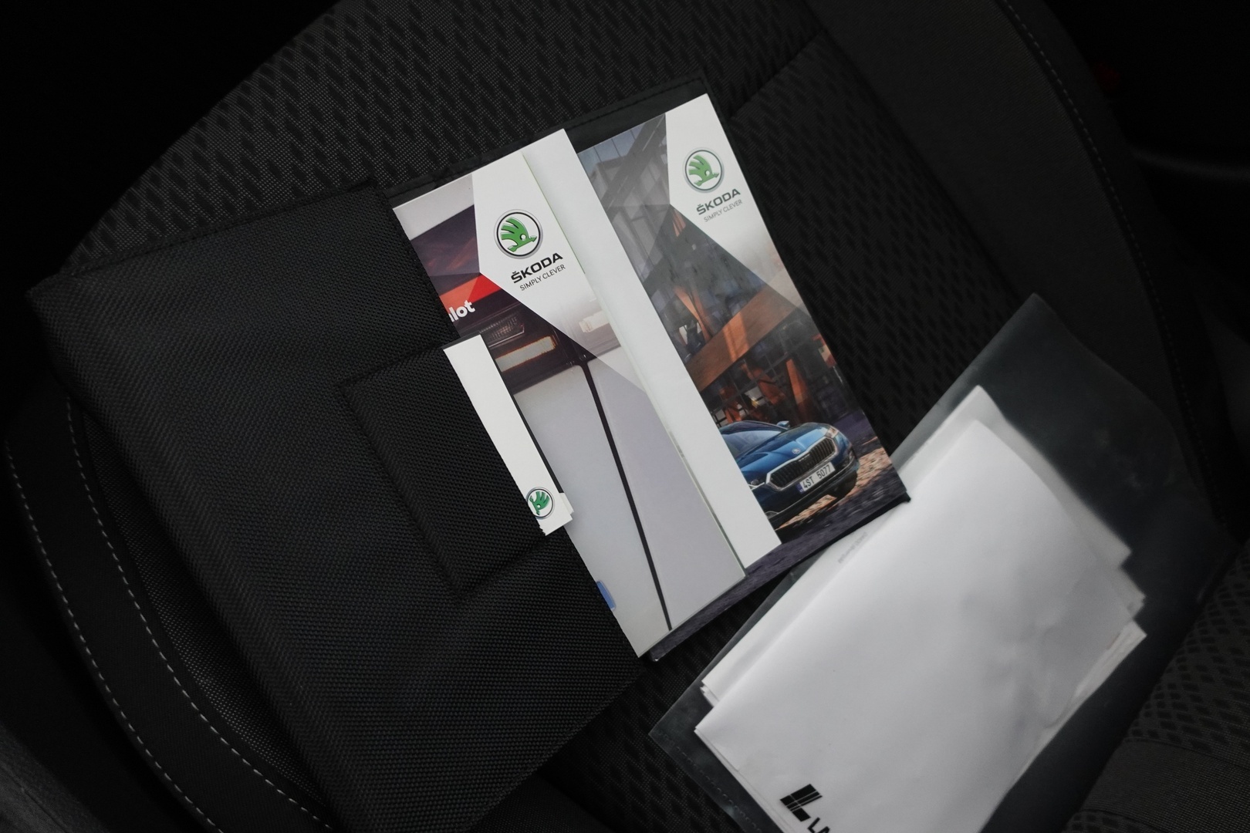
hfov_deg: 73.7
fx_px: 833
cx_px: 625
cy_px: 416
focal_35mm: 24
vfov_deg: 53.1
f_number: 1.8
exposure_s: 1/25
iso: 800
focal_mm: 9.4
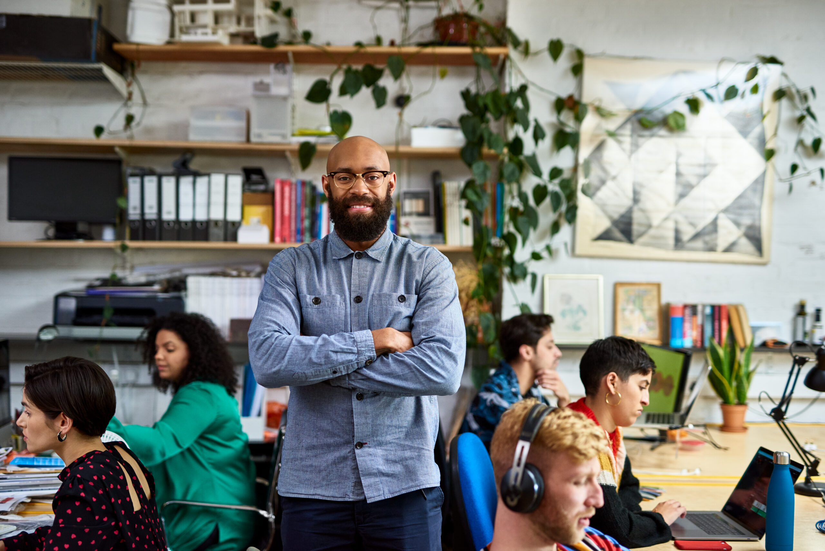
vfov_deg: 27.0
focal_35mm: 50
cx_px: 412
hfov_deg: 39.6
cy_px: 276
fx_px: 1146
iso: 1000
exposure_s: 1/250
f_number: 2
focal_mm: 50
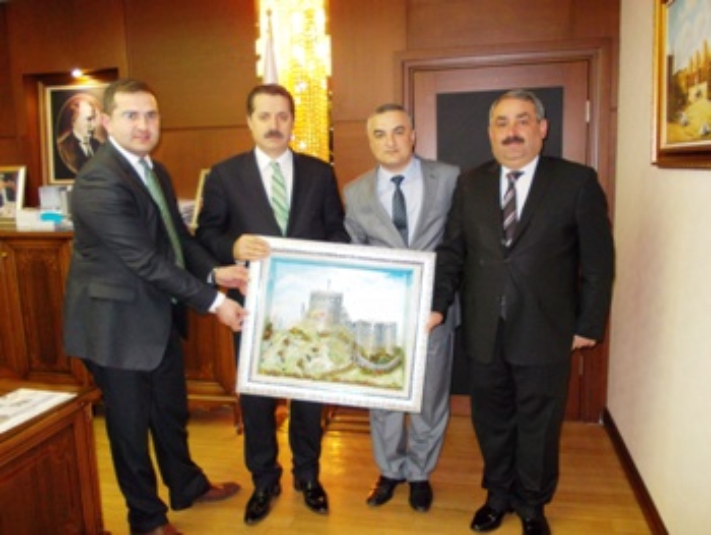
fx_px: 576
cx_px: 356
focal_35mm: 28
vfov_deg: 49.8
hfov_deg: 63.4
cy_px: 268
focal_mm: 4
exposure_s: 1/25
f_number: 2.7
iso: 200
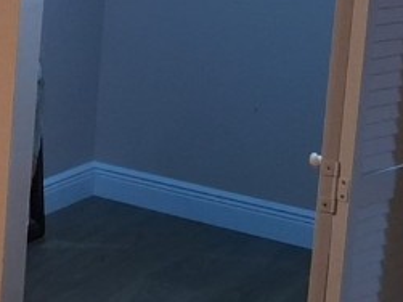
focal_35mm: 106
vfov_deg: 13.5
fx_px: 1233
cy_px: -66
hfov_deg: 15.6
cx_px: -340
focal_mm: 3.98
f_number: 1.8
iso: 250
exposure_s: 1/60
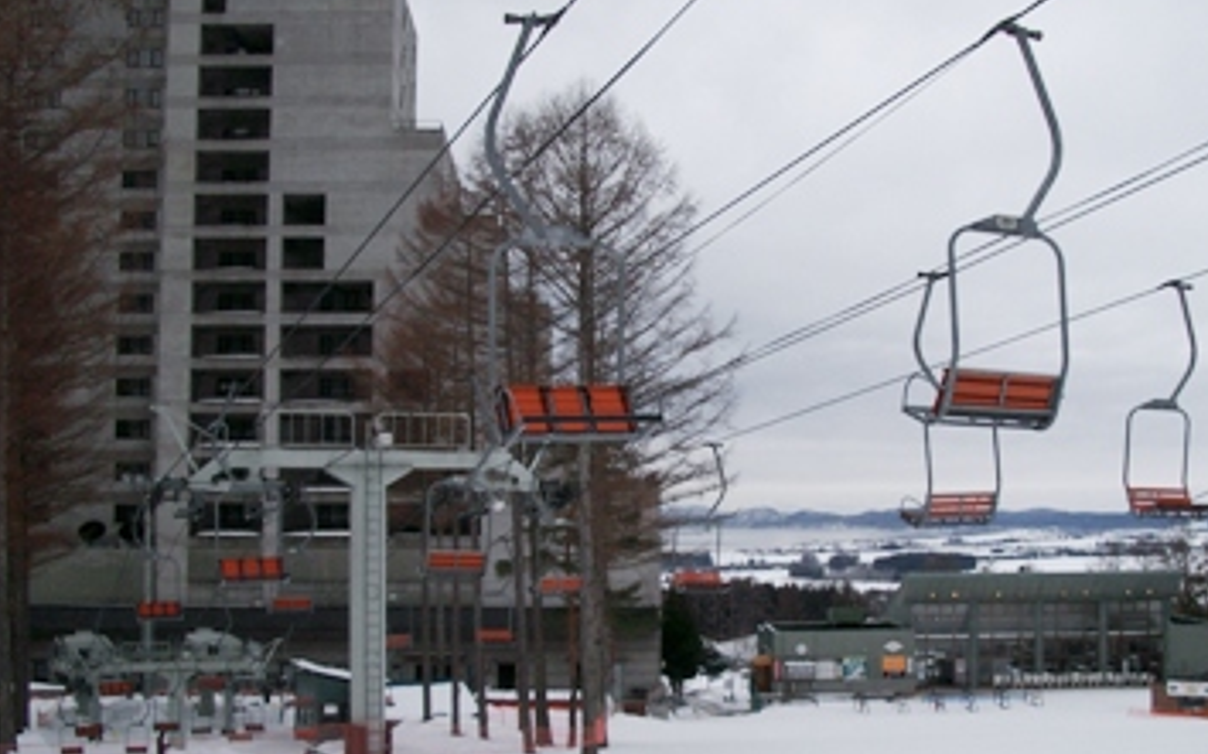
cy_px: 478
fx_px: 1547
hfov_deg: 42.5
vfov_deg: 27.3
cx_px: 713
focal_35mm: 47
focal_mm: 5.8
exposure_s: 1/200
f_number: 4.3
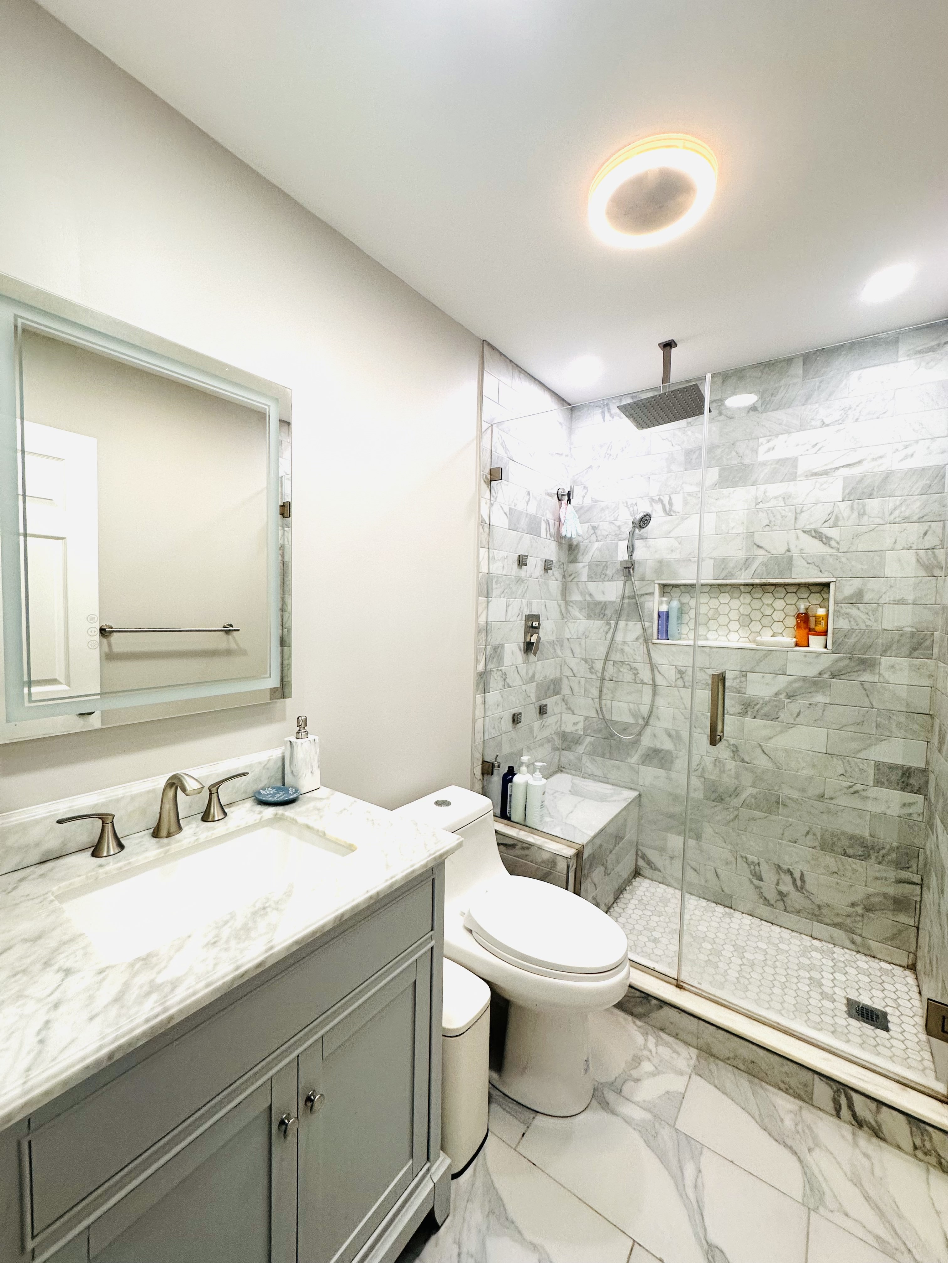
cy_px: 632
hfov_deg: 85.7
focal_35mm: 14
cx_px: 474
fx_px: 511
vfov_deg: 102.1
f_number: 2.2
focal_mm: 2.22
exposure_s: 1/120
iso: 125
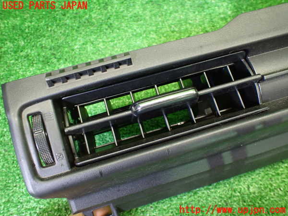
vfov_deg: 46.8
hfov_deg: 60.0
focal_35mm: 30
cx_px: 144
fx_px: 250
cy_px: 108
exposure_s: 1/60
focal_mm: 5.4
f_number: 2.3
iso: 800
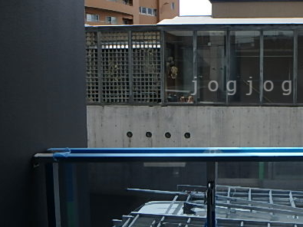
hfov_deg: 50.6
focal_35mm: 34
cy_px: 86
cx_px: 243
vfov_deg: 41.5
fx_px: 298
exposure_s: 1/800
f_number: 3.5
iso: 125
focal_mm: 3.7
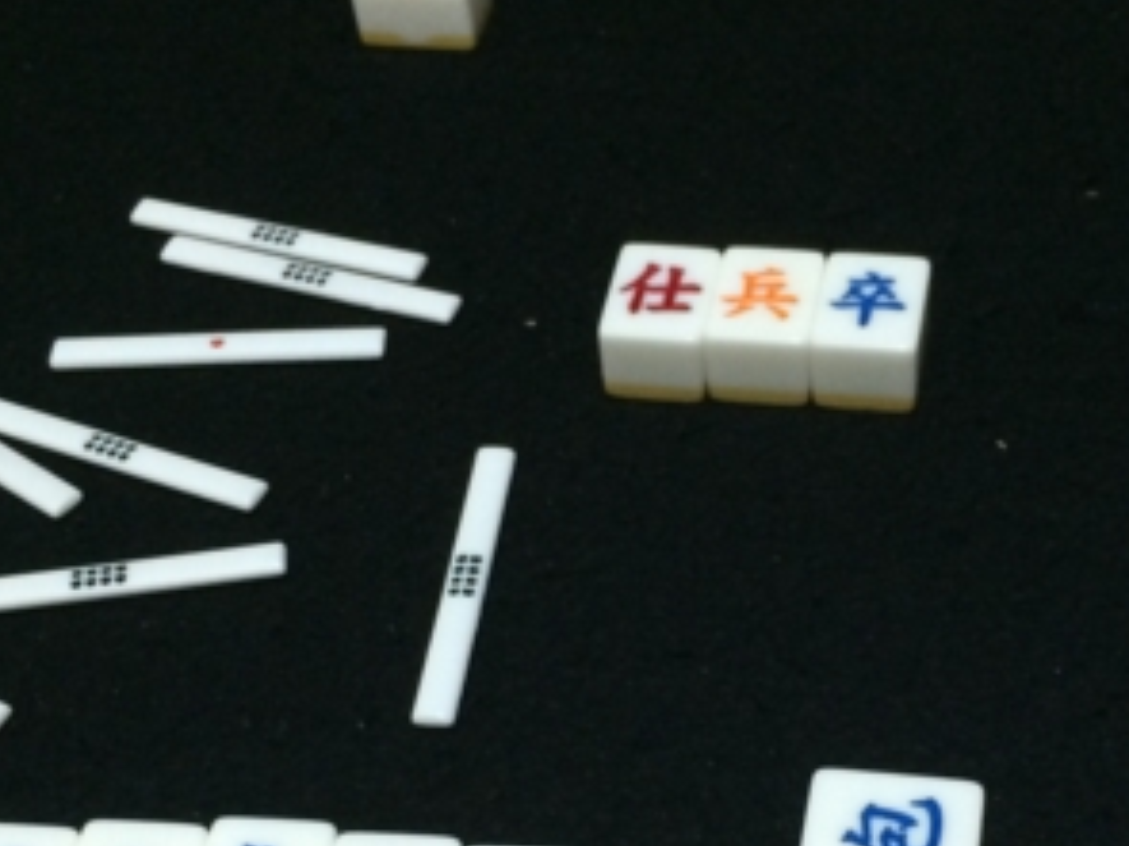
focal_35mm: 63
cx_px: 742
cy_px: 762
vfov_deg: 22.7
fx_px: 2054
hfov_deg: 30.5
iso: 250
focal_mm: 4.15
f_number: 2.2
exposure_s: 1/30
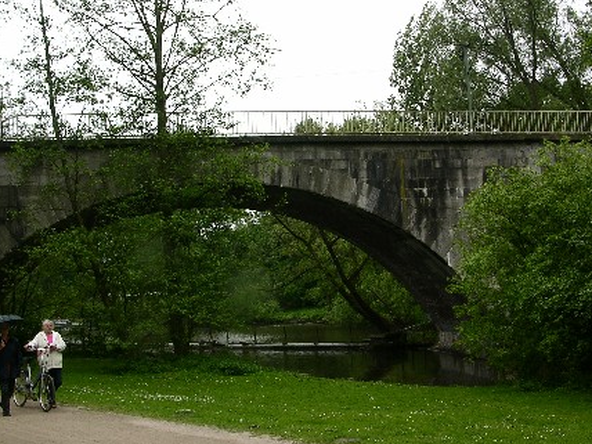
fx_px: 821
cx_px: 290
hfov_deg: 39.7
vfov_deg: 30.3
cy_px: 205
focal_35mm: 48
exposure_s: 1/89.3
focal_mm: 8.9
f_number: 7.1
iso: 50
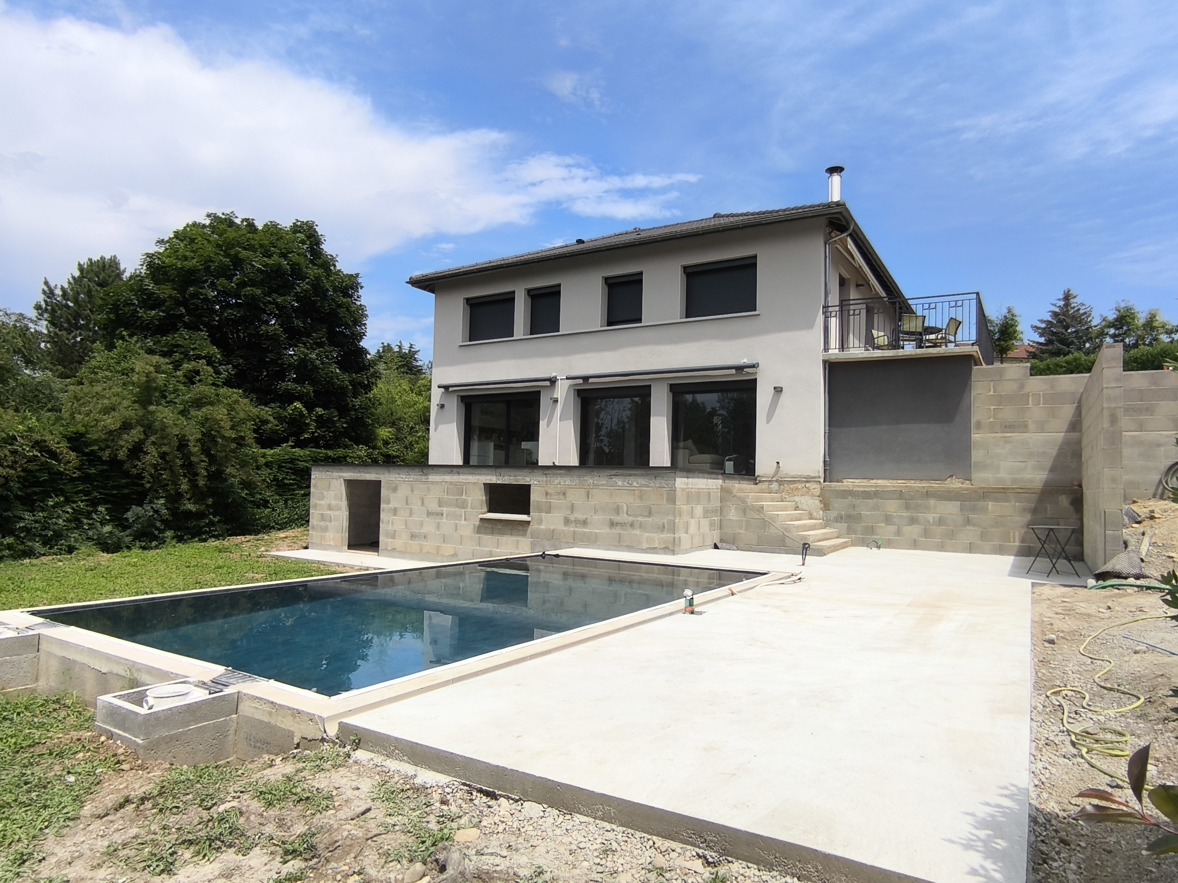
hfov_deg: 79.0
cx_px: 610
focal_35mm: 21
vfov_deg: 63.4
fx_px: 715
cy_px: 453
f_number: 2.2
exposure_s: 1/1701
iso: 50
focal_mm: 1.65
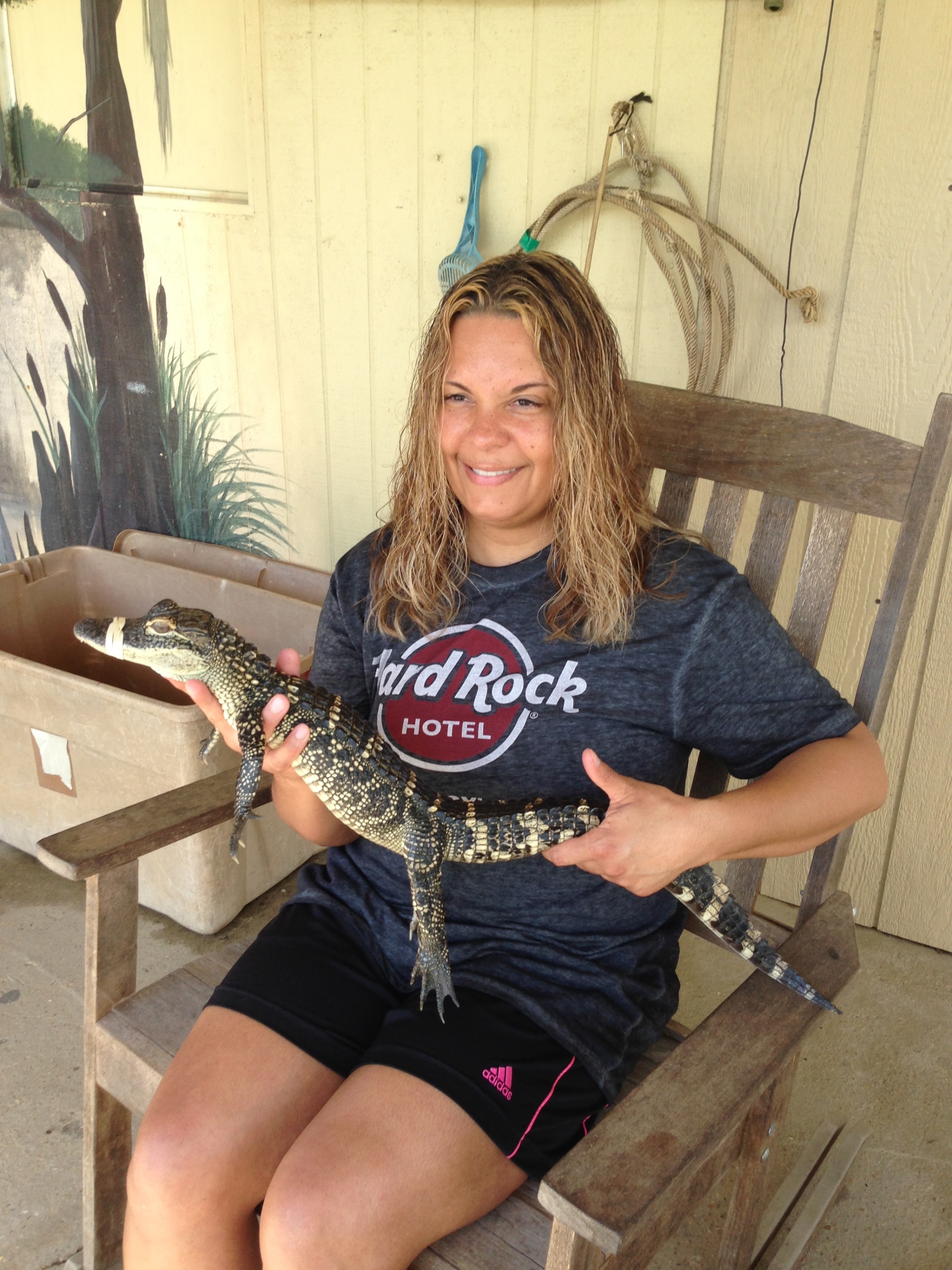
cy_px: 635
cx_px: 476
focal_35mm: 33
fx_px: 1210
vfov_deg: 55.4
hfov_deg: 42.9
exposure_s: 1/160
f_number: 2.4
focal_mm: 4.12
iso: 50
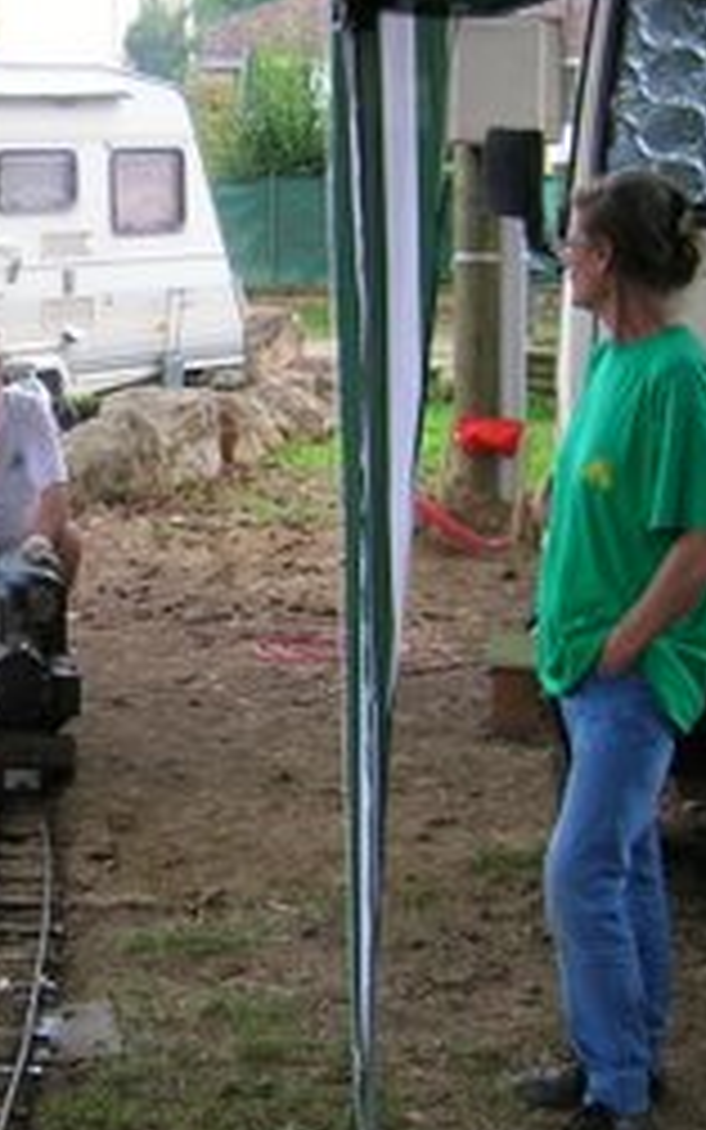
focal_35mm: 69
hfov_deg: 18.3
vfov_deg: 29.8
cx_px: -31
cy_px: 554
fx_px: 2123
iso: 50
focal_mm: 5.7
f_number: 2.9
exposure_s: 1/47
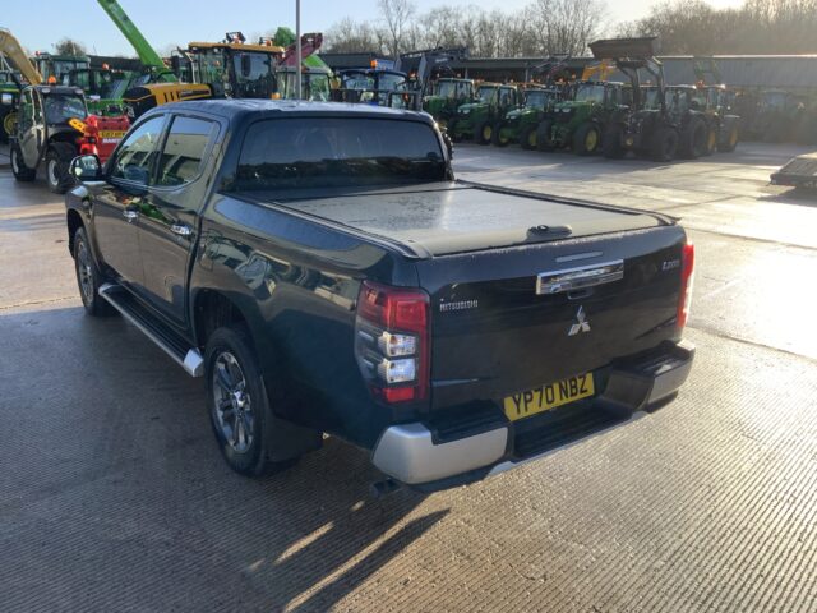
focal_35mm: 29
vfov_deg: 48.2
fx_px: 684
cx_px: 408
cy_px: 306
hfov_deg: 61.7
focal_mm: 3
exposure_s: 1/674
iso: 16
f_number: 1.8
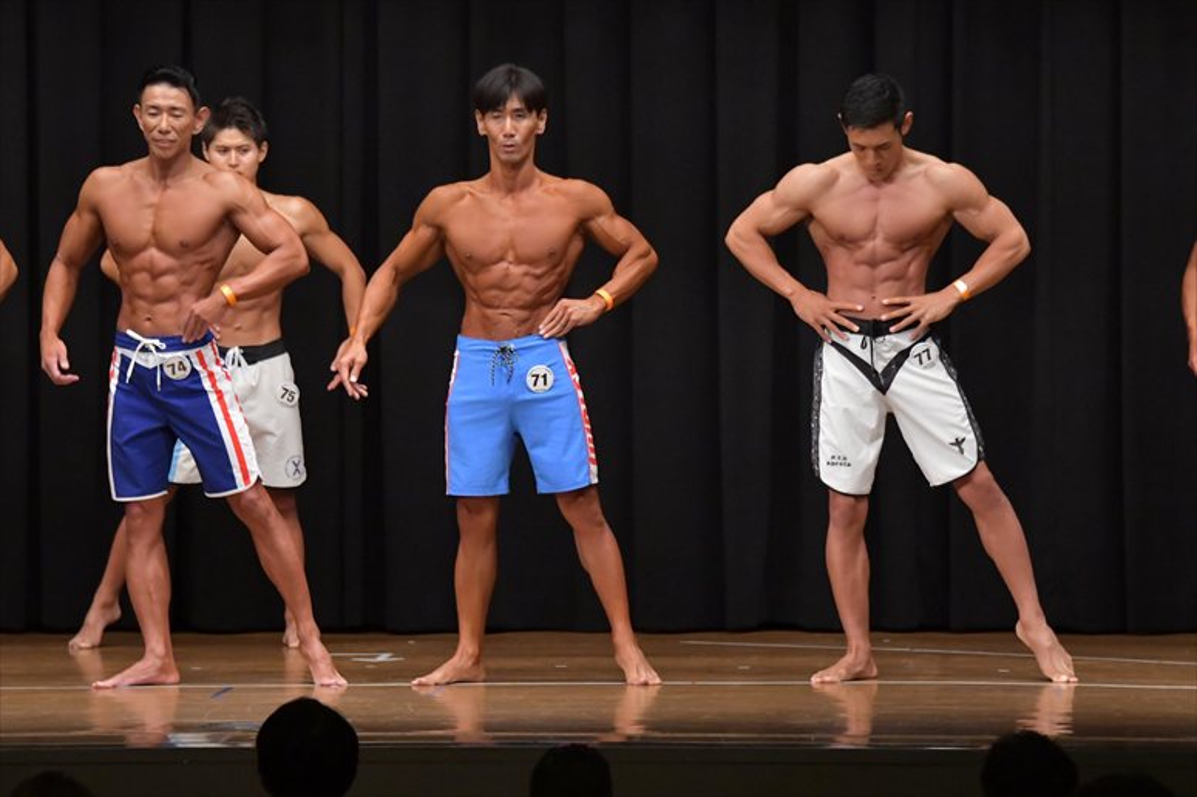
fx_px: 7212
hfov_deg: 9.5
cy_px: 398
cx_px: 598
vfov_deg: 6.3
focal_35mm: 217
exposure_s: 1/400
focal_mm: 145
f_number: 5.6
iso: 6400
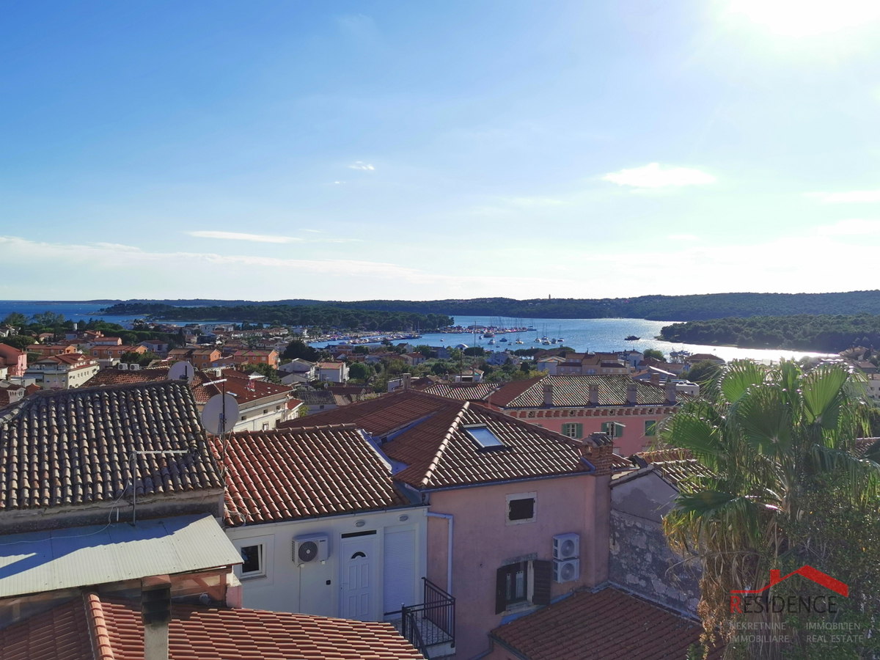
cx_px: 440
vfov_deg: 44.2
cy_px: 330
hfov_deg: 56.8
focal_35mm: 32
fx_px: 813
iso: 50
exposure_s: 1/5780
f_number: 1.6
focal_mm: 5.56
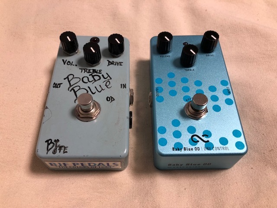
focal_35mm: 28
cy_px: 104
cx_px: 138
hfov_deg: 63.4
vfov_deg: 49.7
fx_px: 224
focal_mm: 4
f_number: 1.8
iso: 25
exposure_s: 1/33
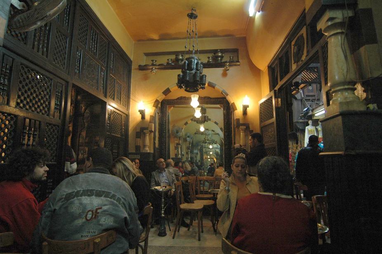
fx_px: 223
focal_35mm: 21
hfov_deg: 81.3
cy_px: 127
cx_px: 191
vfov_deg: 59.4
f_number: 4
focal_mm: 14
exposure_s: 1/60
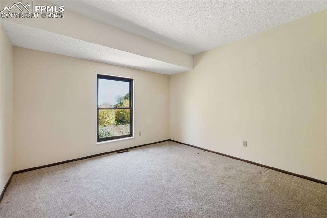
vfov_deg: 77.3
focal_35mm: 15
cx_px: 164
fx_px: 136
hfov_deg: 100.4
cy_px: 109
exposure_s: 1/4
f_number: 11
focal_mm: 15
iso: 800
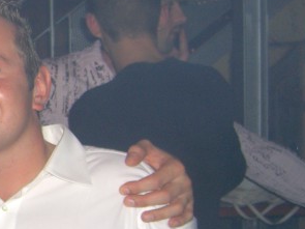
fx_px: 907
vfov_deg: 14.3
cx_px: -97
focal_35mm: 103
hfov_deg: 17.8
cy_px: 145
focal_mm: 7.9
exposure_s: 1/60
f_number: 2.8
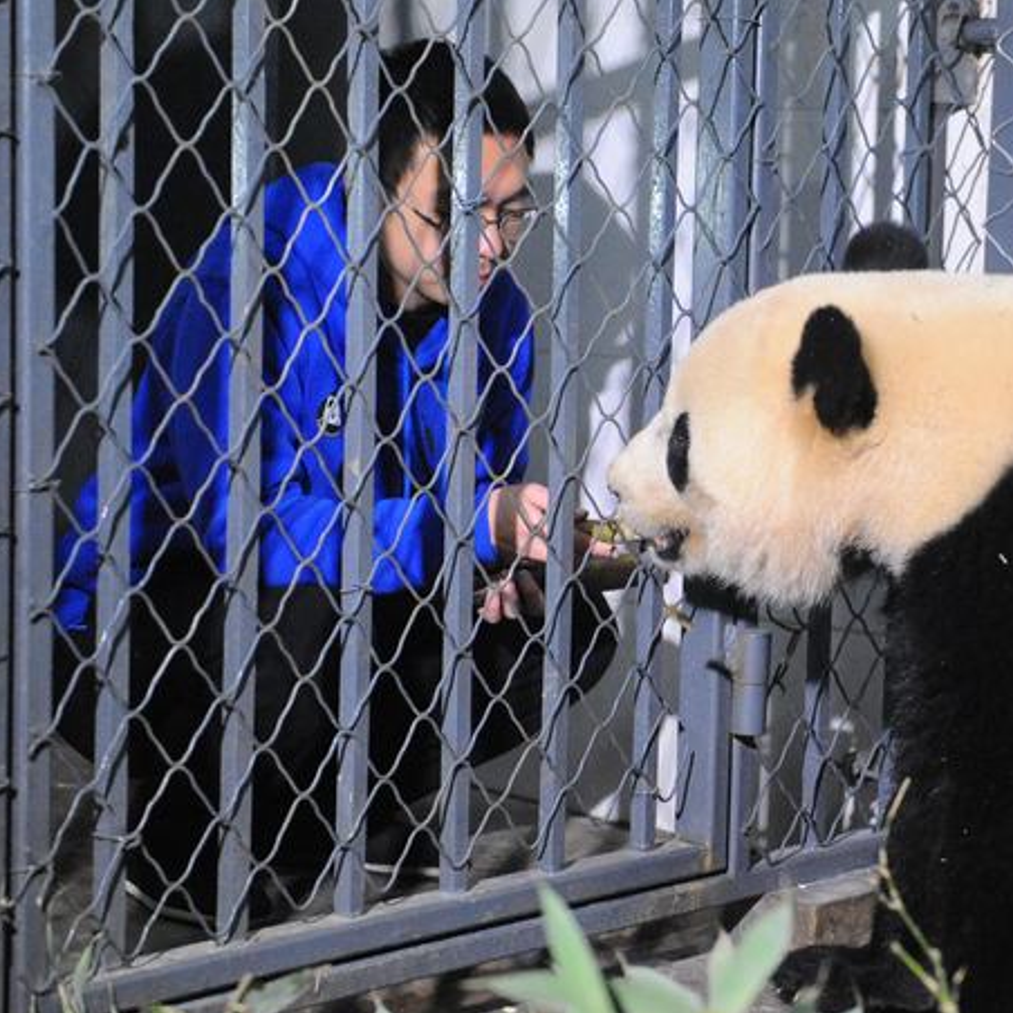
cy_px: 561
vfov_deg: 18.7
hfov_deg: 18.6
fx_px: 3079
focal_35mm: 93
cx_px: 766
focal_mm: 55
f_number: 2.8
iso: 6400
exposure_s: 1/160
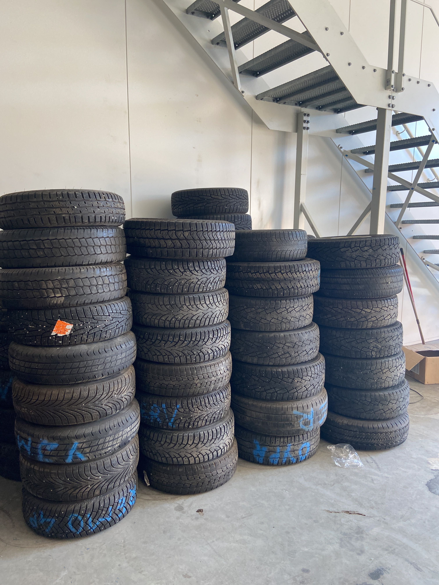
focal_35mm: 26
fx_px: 440
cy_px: 292
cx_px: 220
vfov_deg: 67.3
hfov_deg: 53.1
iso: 125
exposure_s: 1/76
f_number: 1.8
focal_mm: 4.25
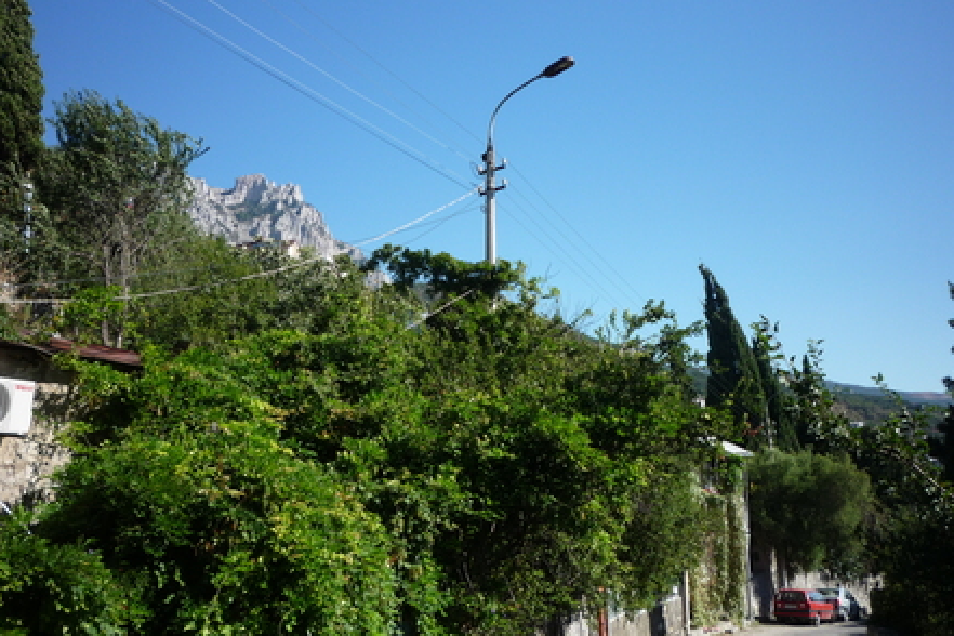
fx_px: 901
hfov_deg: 55.8
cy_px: 307
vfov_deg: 38.9
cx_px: 472
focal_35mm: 34
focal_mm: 5.2
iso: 100
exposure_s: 1/400
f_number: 4.5
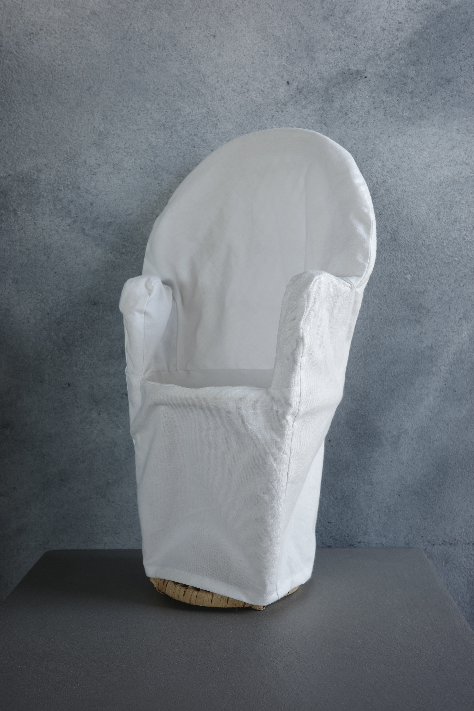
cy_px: 356
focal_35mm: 40
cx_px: 237
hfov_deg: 33.4
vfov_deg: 48.5
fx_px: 790
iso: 100
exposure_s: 1/13
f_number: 5.6
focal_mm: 26
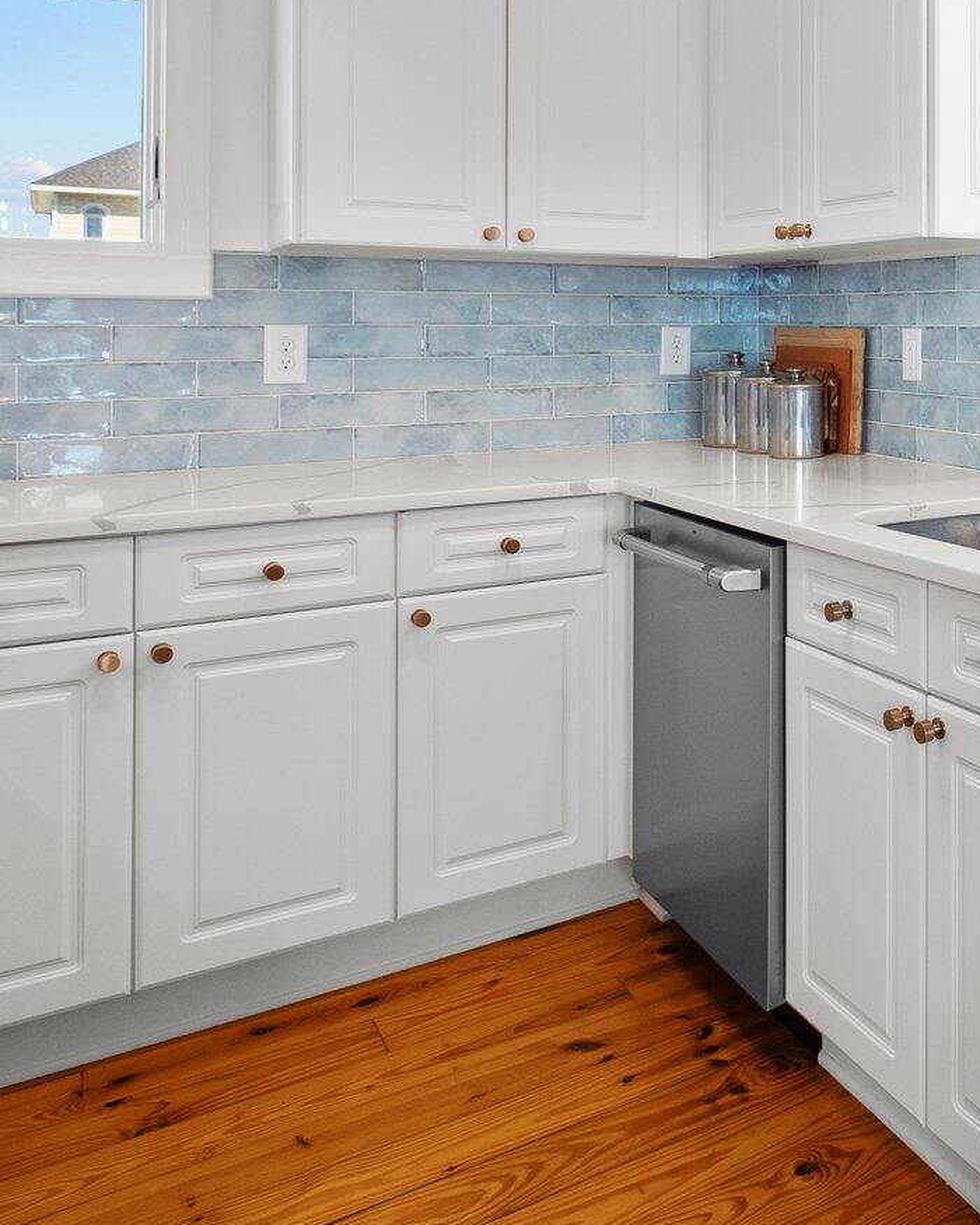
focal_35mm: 32
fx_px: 1160
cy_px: 286
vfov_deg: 52.8
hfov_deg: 40.5
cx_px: 963
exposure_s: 1/30
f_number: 4
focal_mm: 7
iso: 200
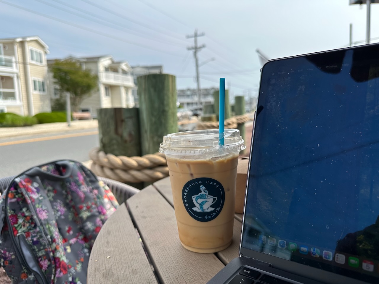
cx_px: 190
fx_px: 263
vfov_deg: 56.8
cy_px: 142
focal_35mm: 24
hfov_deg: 71.6
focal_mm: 6.86
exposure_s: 1/4016
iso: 80
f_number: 1.78
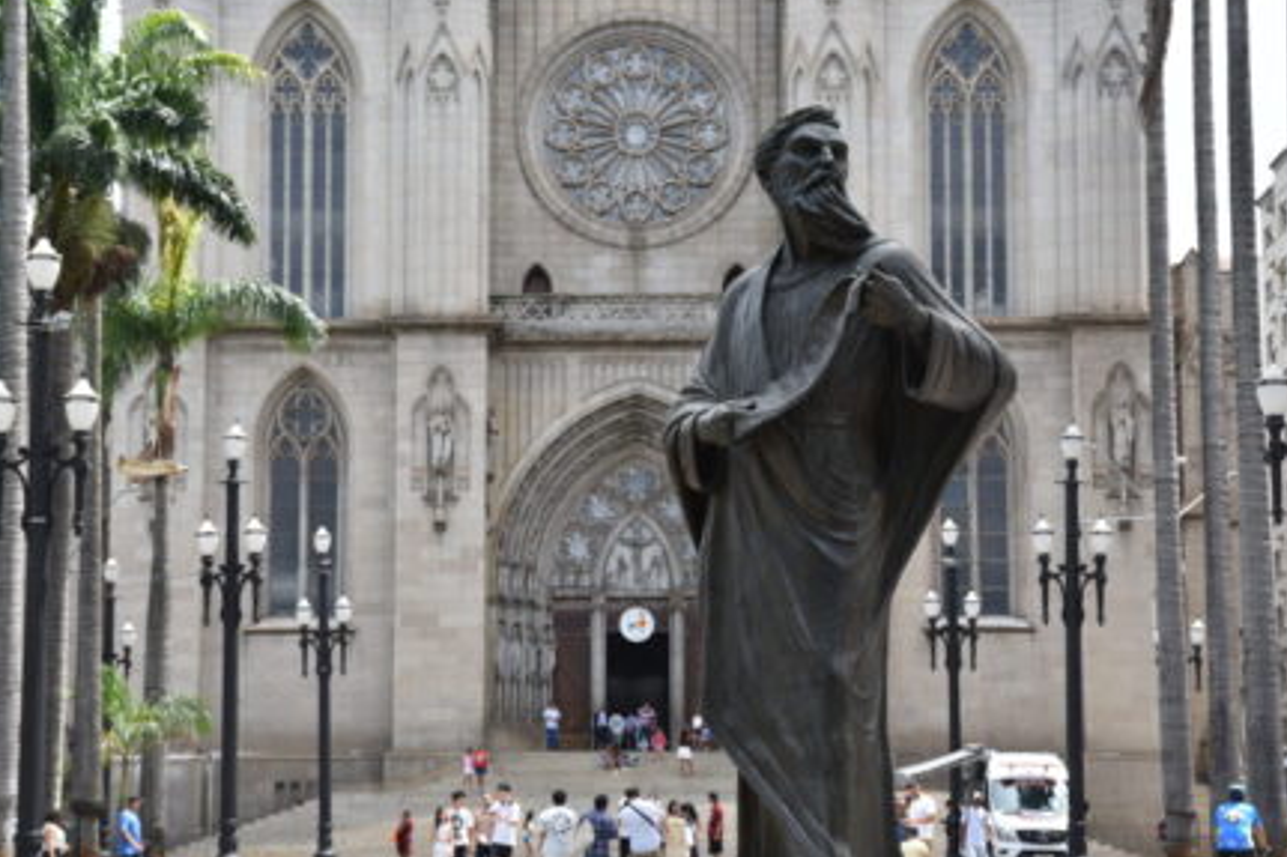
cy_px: 481
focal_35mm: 79
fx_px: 2823
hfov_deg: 25.7
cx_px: 600
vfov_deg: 17.3
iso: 200
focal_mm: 68
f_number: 11
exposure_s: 1/125
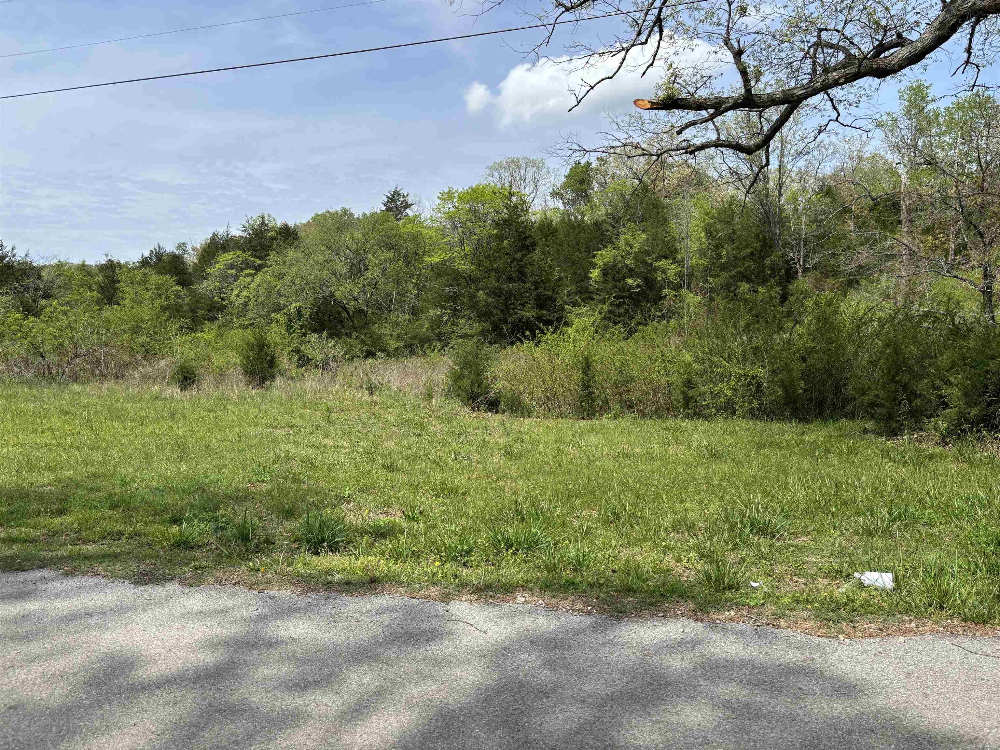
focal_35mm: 26
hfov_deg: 67.3
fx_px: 751
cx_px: 500
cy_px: 375
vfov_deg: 53.1
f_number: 1.6
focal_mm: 5.96
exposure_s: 1/3205
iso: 50
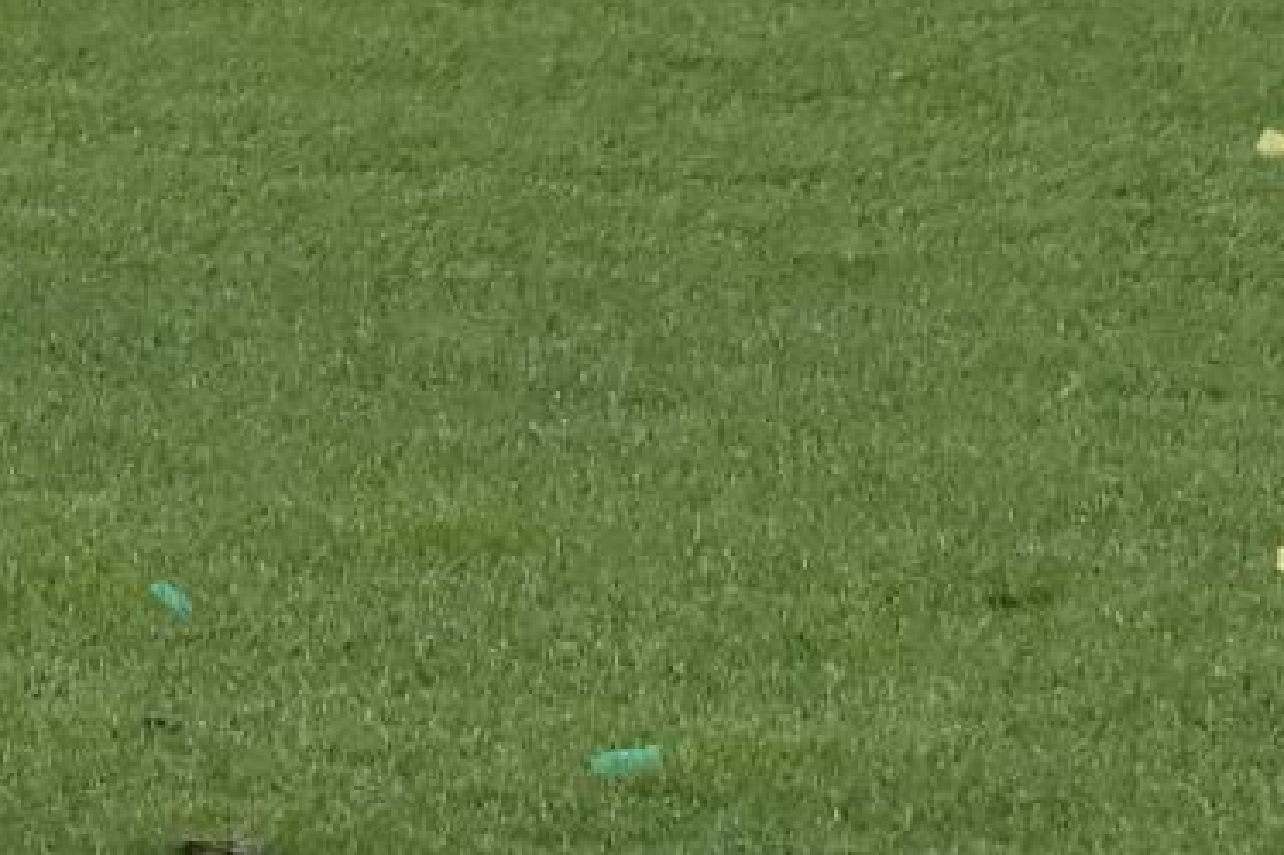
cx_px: -1953
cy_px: -955
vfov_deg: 2.3
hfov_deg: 3.4
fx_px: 21425
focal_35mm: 601
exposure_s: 1/1000
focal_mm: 78
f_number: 4.5
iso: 720
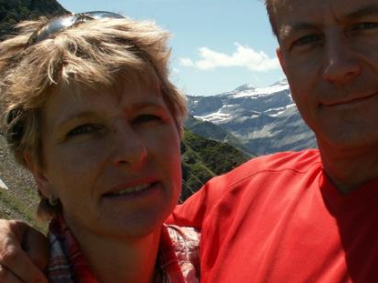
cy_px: 89
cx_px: 264
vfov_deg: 26.8
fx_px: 589
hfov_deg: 35.1
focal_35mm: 54
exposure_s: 1/200
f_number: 7.1
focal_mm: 5.86
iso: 50
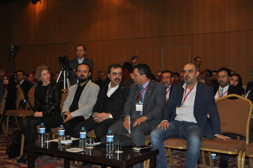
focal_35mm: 51
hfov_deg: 38.9
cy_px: 84
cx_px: 126
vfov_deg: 26.4
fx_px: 358
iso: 800
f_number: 4
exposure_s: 1/60
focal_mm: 34
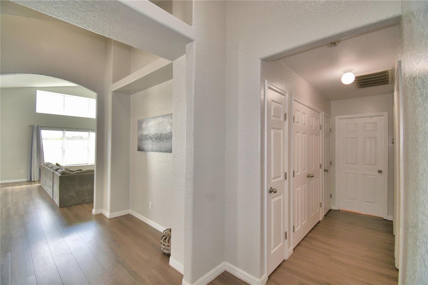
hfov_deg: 100.4
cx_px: 214
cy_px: 142
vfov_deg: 77.3
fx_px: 178
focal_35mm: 15
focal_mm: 10
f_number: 4.5
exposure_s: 1/60
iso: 125
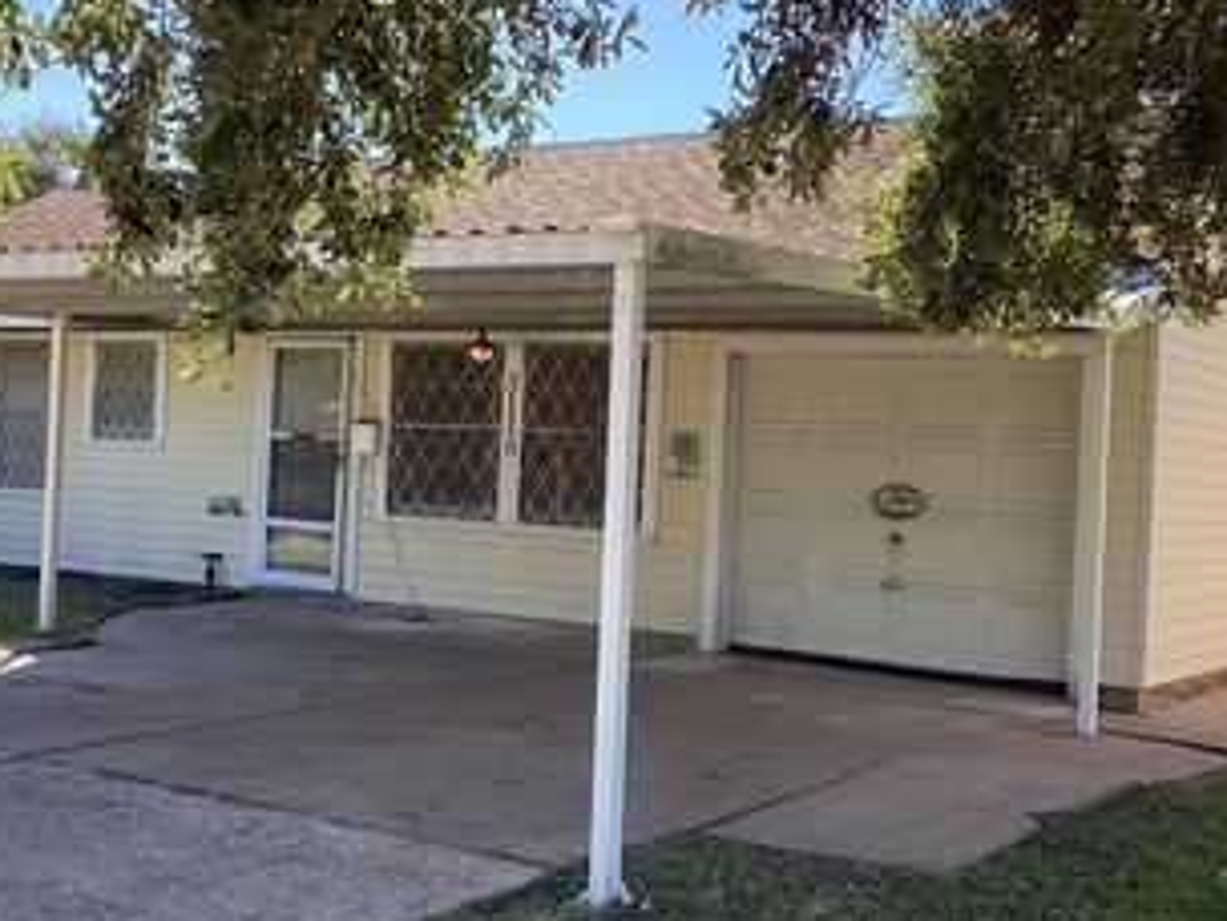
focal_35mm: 51
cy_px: 471
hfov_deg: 37.3
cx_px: 468
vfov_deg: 28.6
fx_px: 1808
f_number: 2.4
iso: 25
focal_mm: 3.3
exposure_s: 1/251
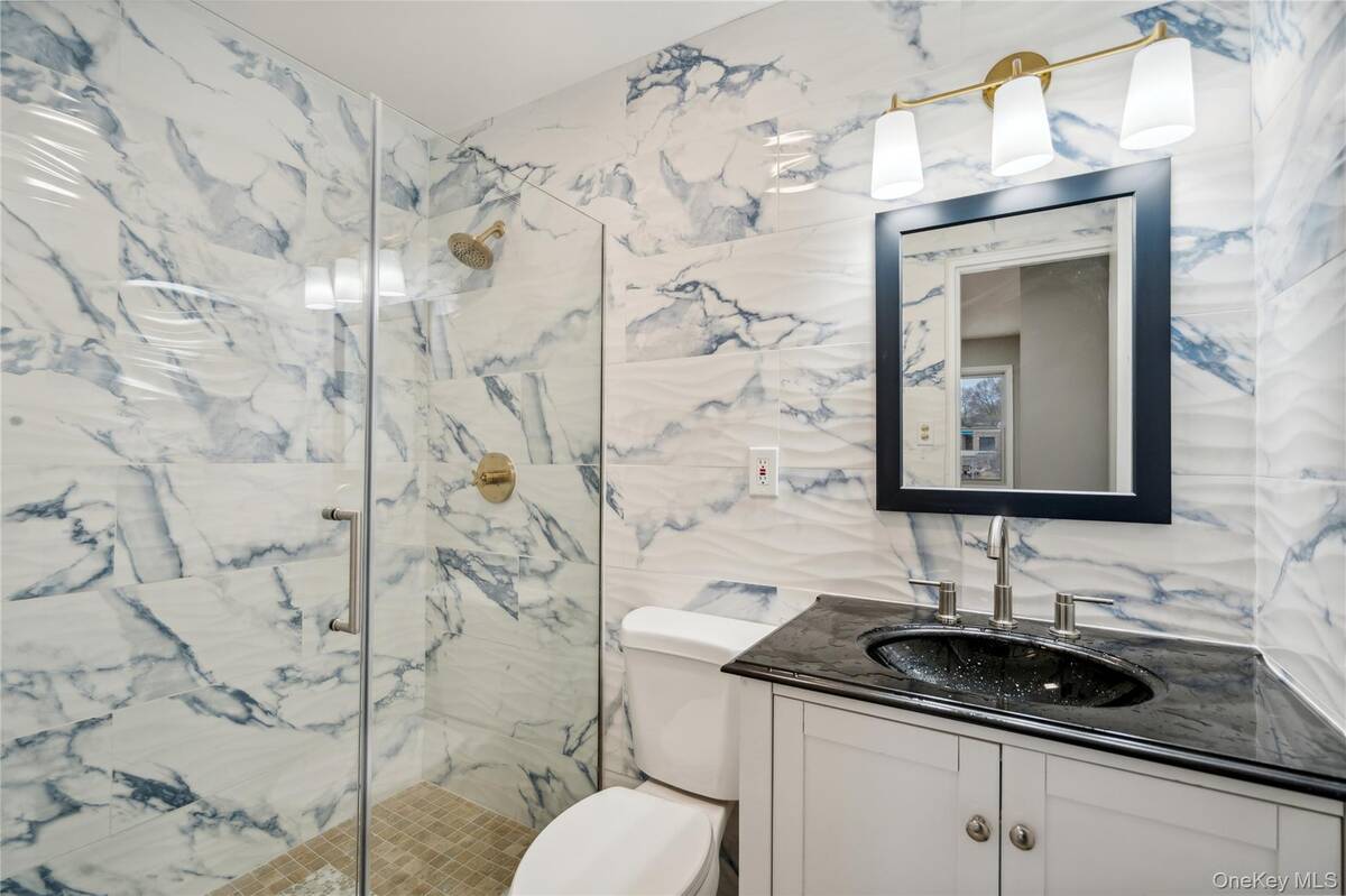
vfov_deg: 73.7
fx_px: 598
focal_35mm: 16
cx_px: 673
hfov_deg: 96.8
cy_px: 448
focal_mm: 16
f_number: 5
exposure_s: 1/80
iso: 200
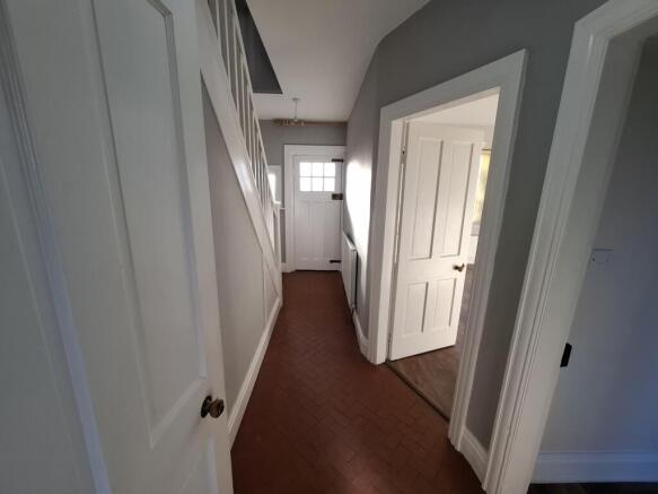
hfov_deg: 106.2
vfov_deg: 89.9
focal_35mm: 13
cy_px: 247
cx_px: 329
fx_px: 247
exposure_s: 1/120
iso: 40
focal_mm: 1.74
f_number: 2.2
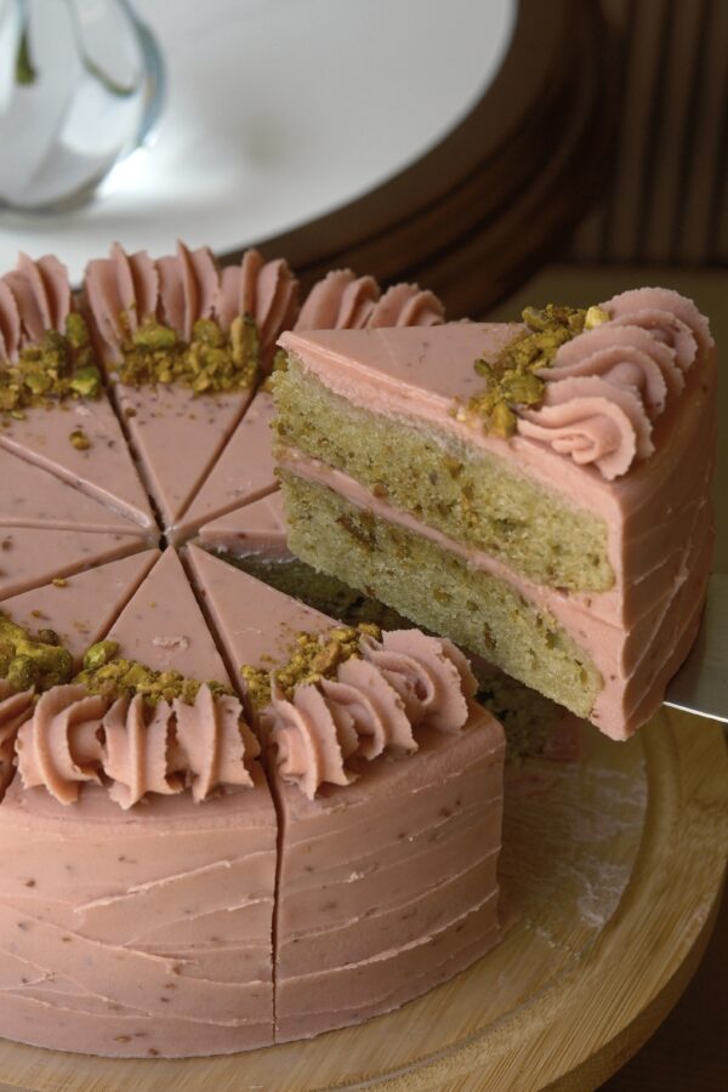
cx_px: 364
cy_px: 546
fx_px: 2548
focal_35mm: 84
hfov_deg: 16.3
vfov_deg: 24.2
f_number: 4.5
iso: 800
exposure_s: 1/900
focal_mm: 56
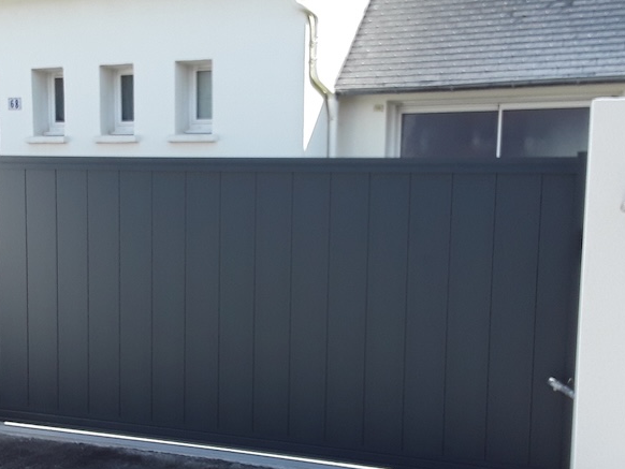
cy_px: 288
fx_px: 831
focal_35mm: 46
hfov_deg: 41.1
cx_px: 270
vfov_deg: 31.4
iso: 40
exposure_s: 1/650
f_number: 1.9
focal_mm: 2.91
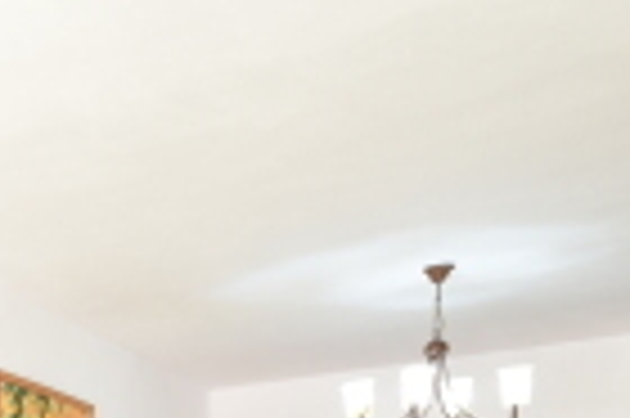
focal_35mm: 55
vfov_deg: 20.5
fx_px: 961
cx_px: -297
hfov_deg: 26.8
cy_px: 654
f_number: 5.6
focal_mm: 10
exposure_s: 1/6
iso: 100
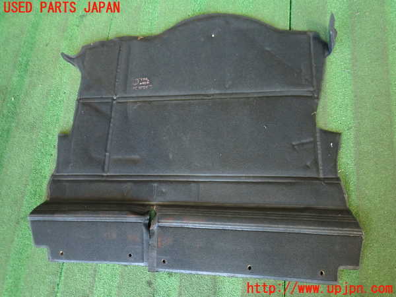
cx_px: 198
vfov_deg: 54.9
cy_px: 148
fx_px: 286
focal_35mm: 25
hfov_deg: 69.4
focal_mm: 4.5
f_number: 2
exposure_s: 1/30
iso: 320
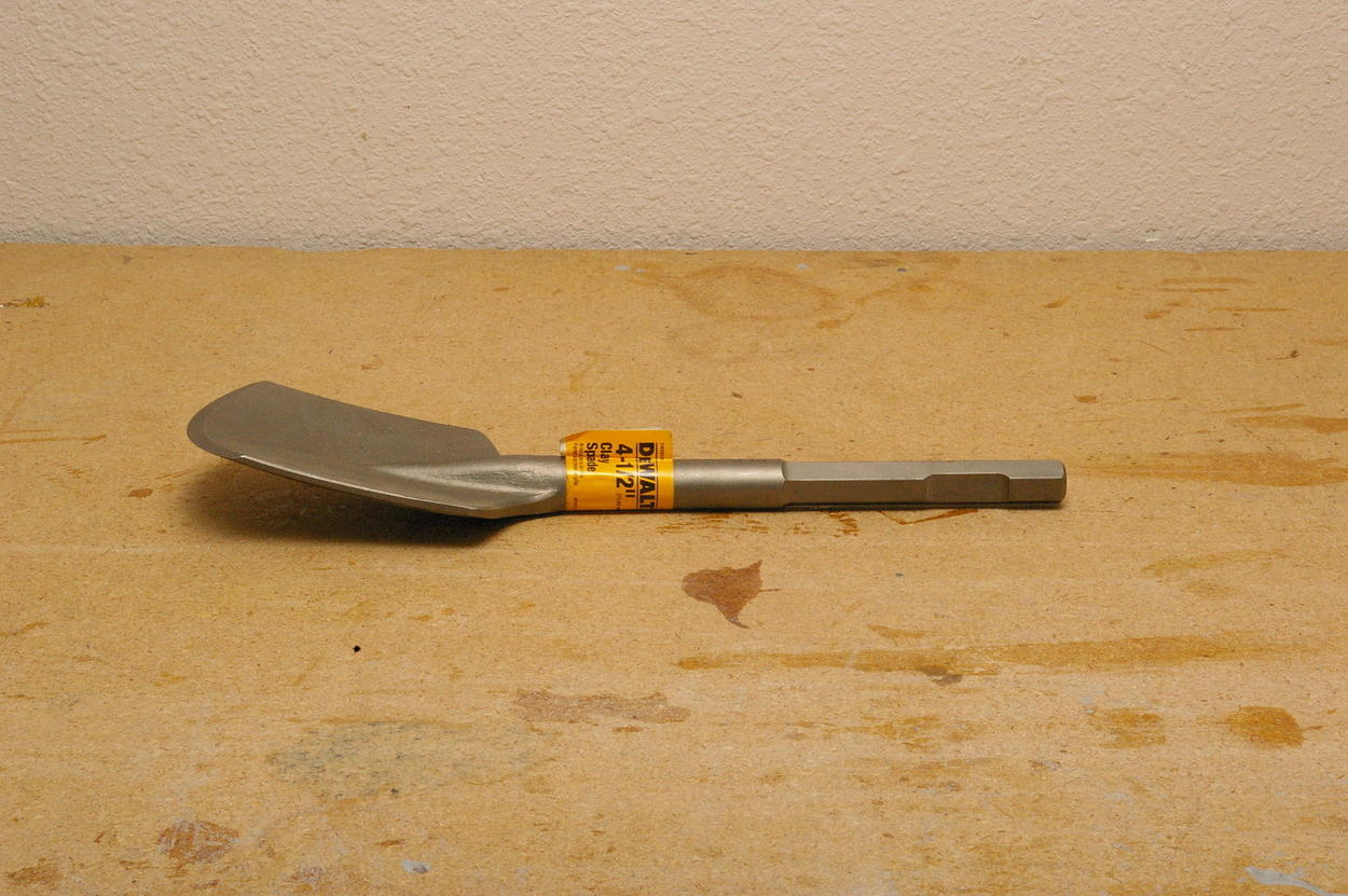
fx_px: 3086
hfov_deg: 24.6
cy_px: 448
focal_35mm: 82
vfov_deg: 16.5
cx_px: 674
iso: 1600
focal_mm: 55
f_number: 22
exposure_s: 1/180
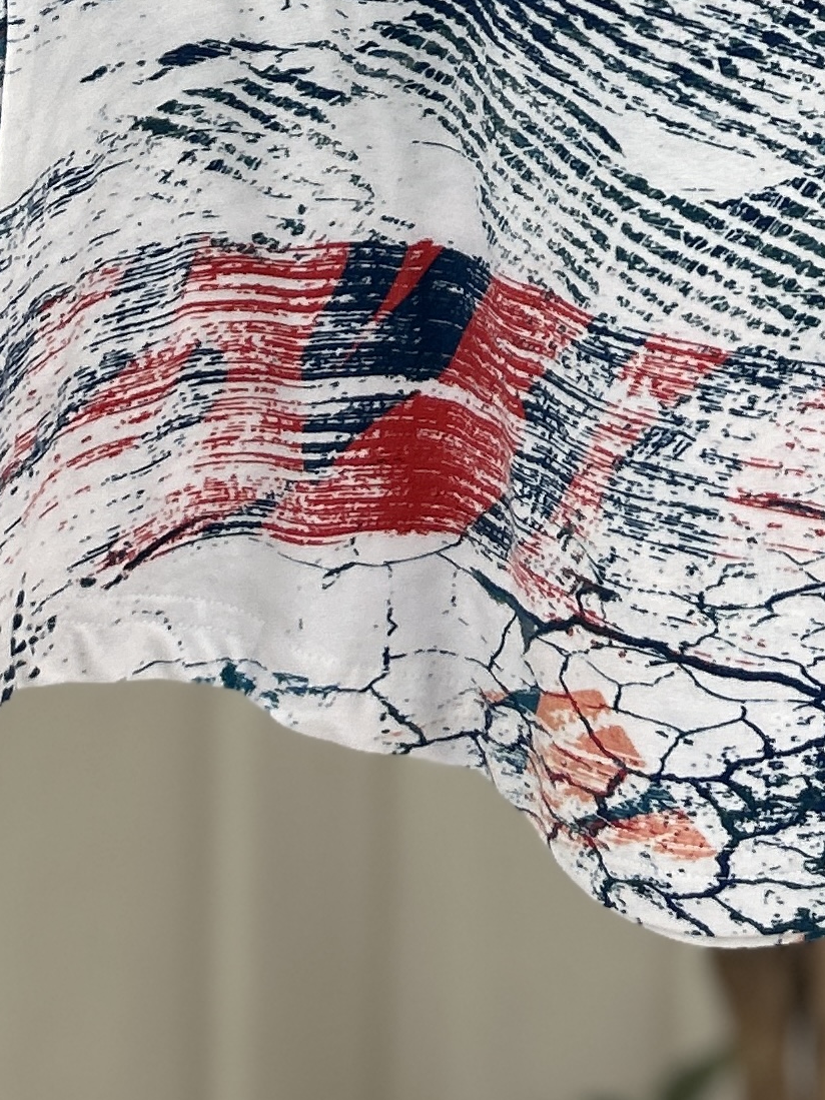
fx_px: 2638
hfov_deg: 17.3
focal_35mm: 83
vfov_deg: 21.1
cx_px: 873
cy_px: -382
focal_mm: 5.7
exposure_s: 1/120
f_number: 1.5
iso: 64
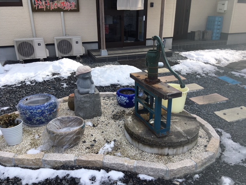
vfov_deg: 48.2
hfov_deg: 61.7
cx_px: 123
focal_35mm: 29
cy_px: 92
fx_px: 206
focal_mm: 4.15
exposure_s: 1/712
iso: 25
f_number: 2.2
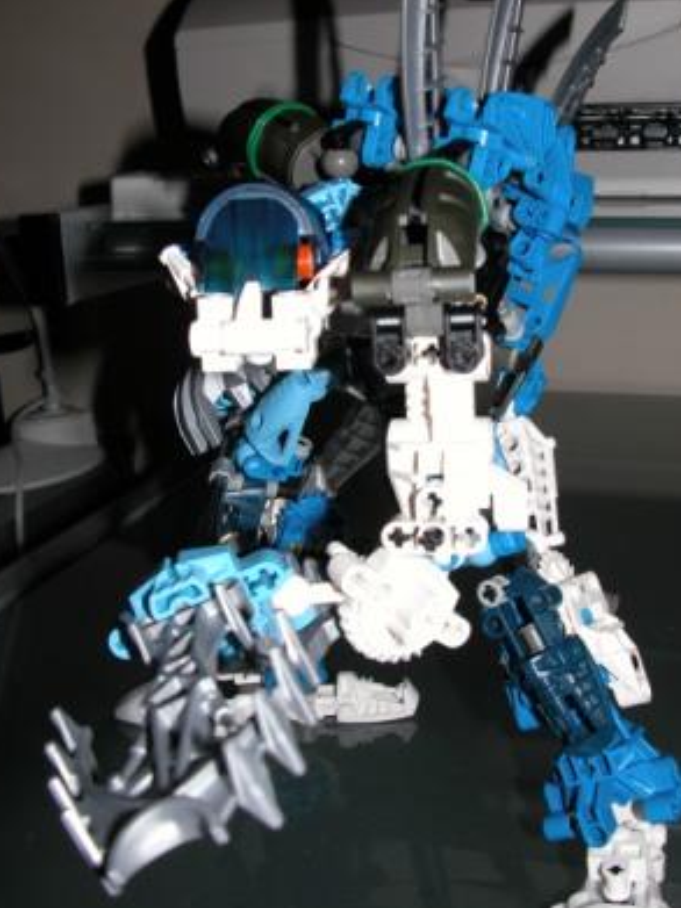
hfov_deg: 36.8
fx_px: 1024
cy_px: 423
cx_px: 358
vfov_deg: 47.8
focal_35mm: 39
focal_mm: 8.9
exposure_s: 1/60
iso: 100
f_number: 5
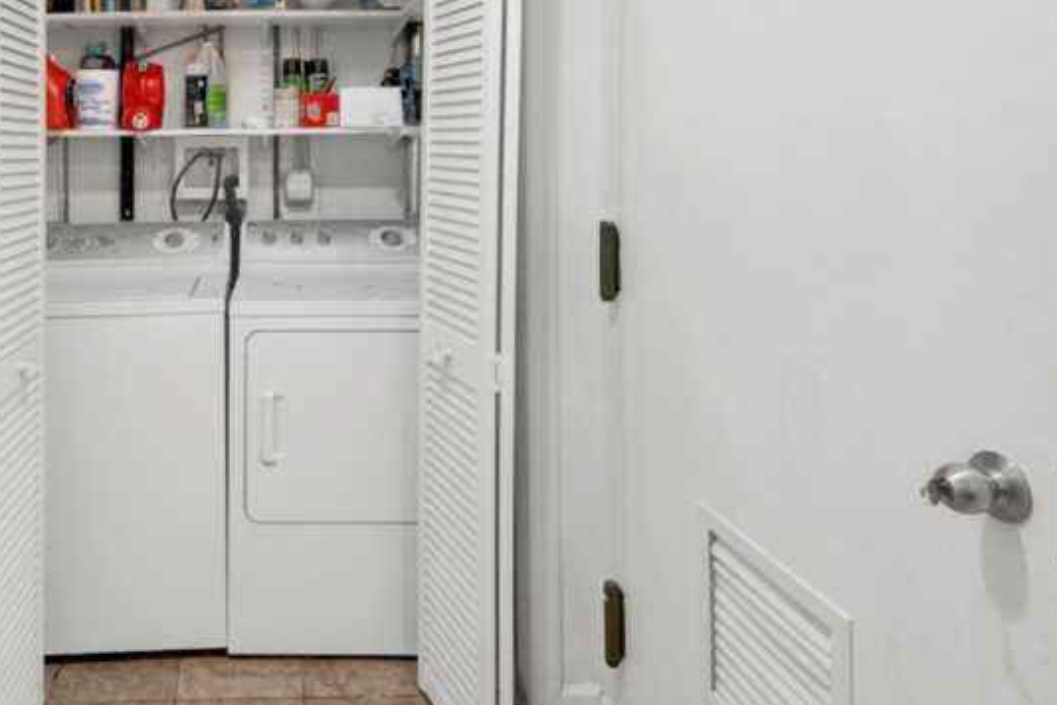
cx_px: 352
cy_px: 217
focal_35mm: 23
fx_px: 675
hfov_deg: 73.8
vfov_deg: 53.6
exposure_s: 2
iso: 100
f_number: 8
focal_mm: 8
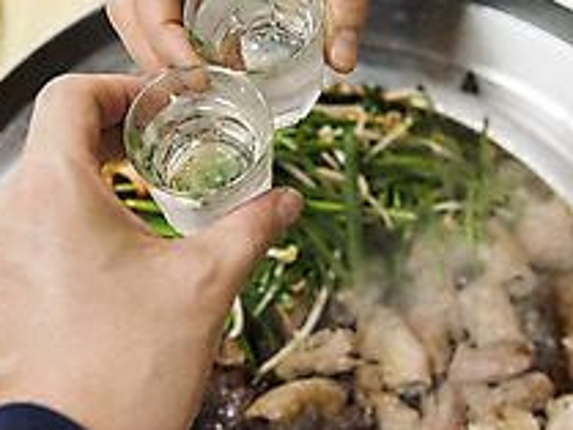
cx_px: 328
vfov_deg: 18.2
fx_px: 1342
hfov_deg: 24.1
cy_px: 238
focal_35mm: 81
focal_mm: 44
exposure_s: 1/125
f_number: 4
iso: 1600
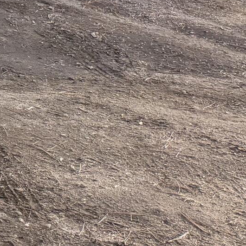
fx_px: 965
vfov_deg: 13.0
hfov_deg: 12.0
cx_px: -326
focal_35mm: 120
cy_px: -212
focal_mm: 6.76
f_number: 1.78
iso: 100
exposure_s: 1/813
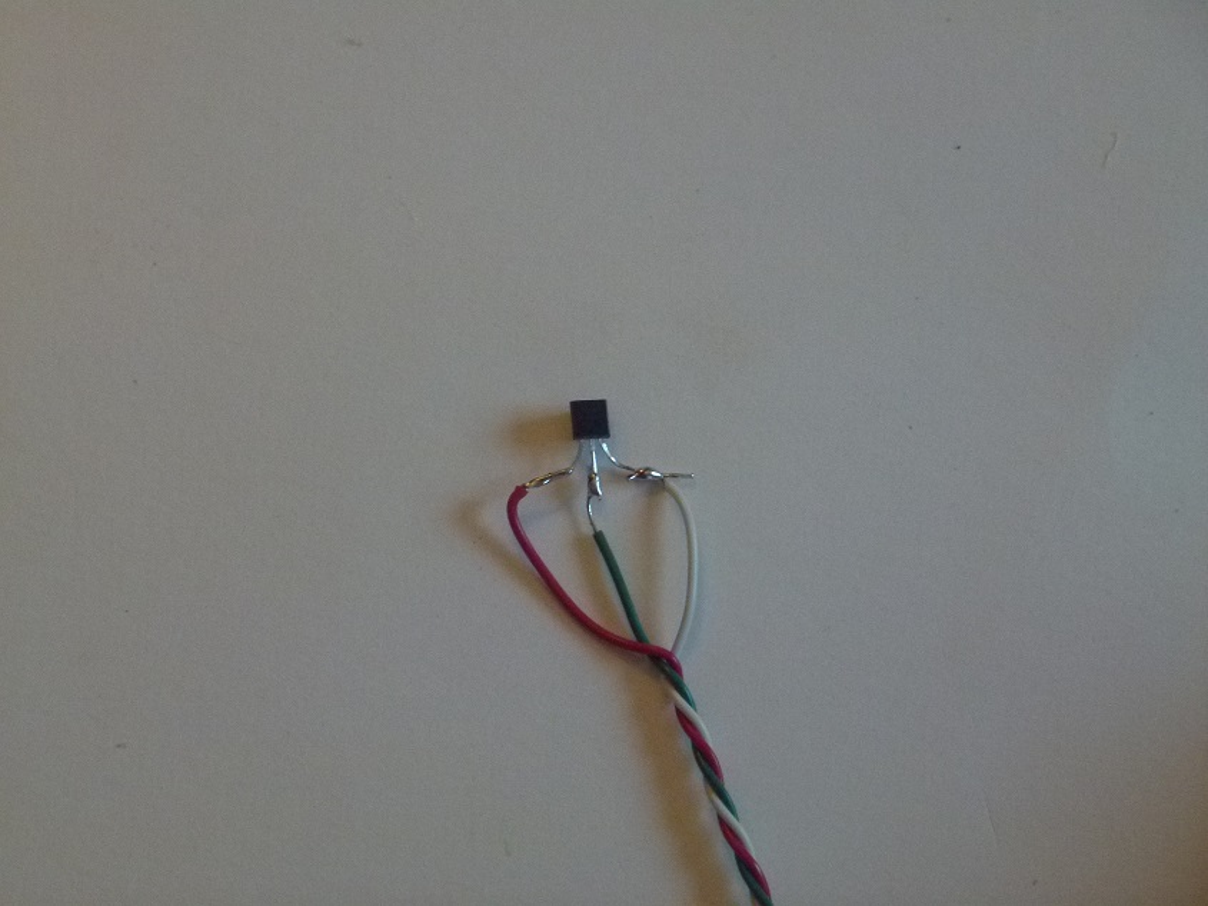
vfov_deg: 7.4
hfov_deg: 9.9
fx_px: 6980
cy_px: 453
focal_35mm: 200
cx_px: 604
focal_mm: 35.9
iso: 500
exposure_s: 1/30
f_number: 3.8
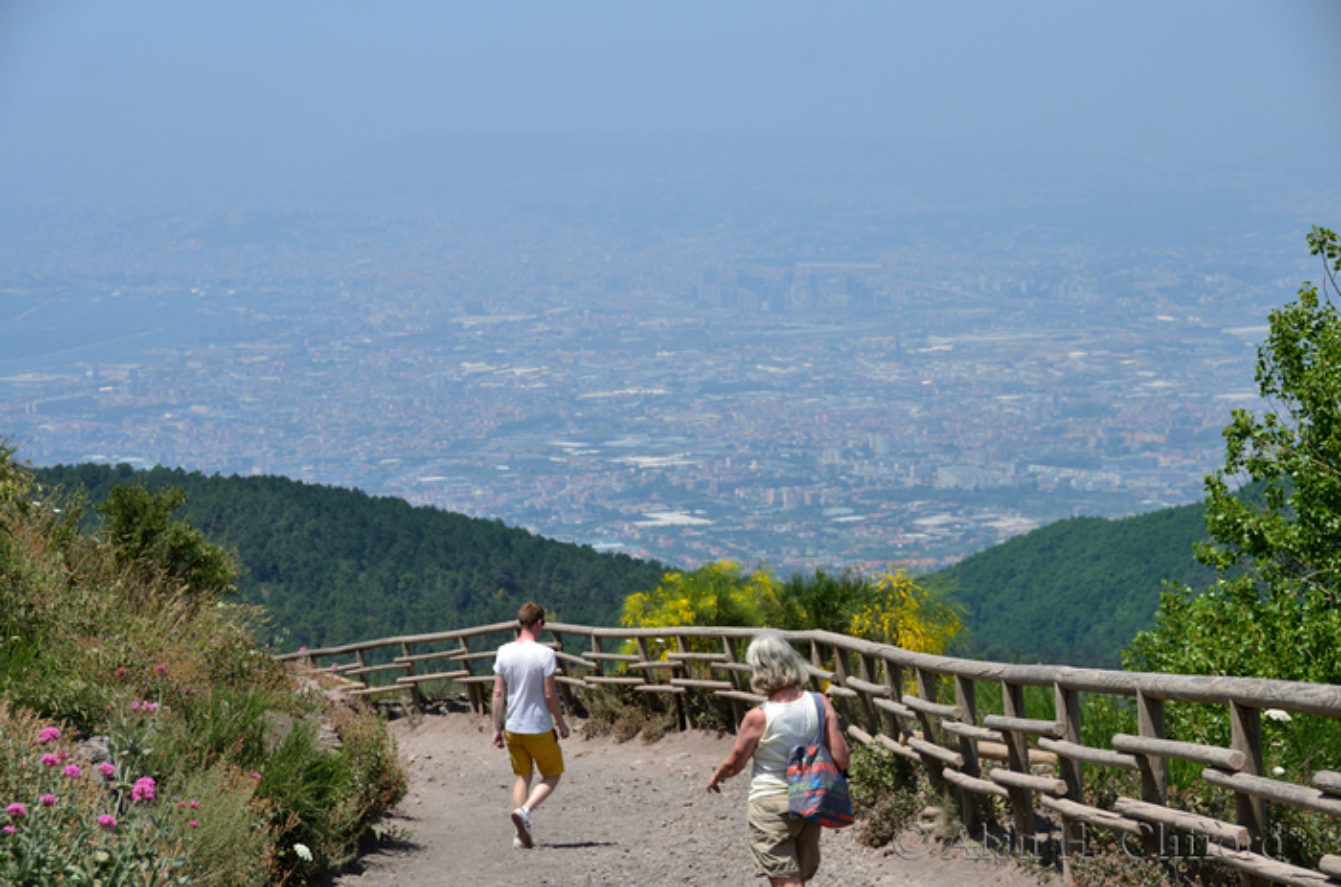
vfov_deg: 16.2
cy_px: 444
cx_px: 670
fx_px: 3121
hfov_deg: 24.2
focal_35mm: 84
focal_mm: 56
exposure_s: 1/640
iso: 100
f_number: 6.3
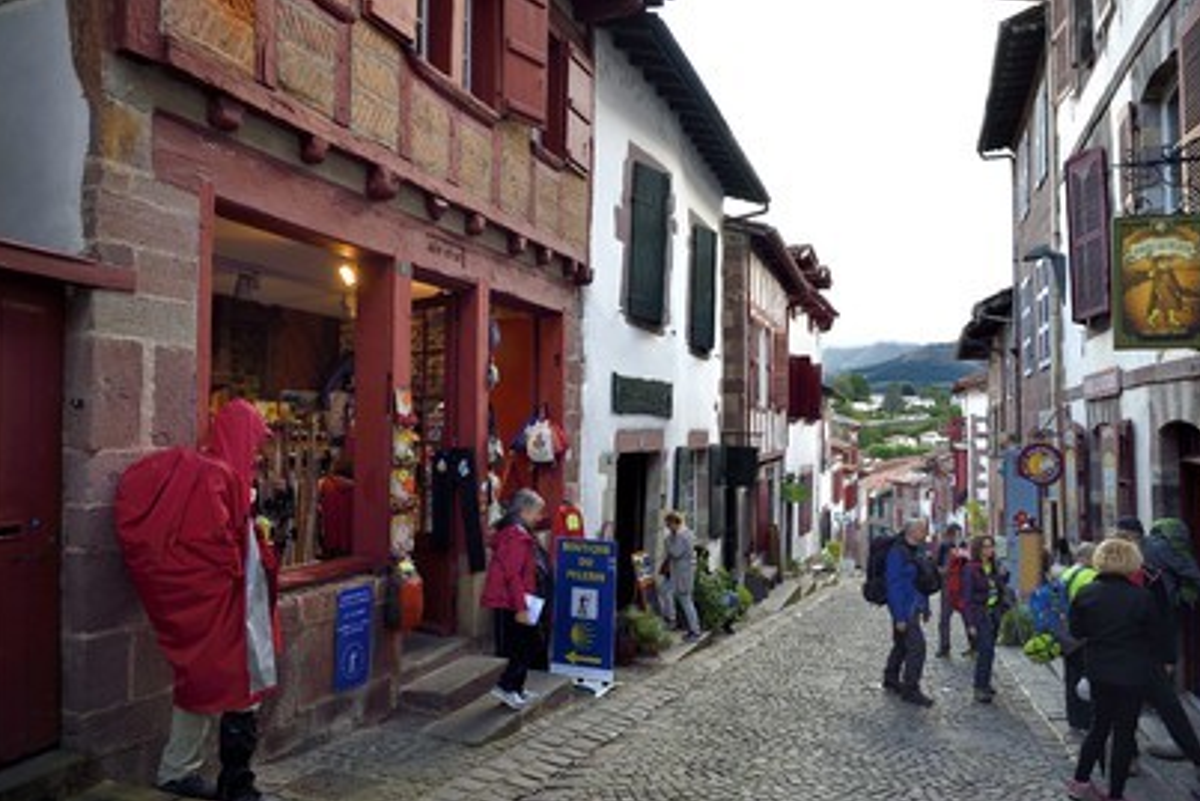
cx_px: 607
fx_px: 834
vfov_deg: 51.3
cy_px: 411
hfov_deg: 71.5
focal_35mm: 25
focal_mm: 24
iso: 400
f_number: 8
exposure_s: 1/125
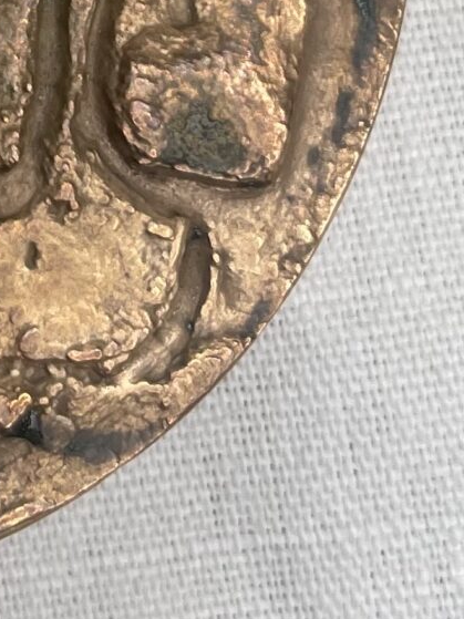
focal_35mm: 119
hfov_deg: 11.6
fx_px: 2128
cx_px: -333
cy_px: -385
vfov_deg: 15.0
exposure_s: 1/121
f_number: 1.6
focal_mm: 4.2
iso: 32
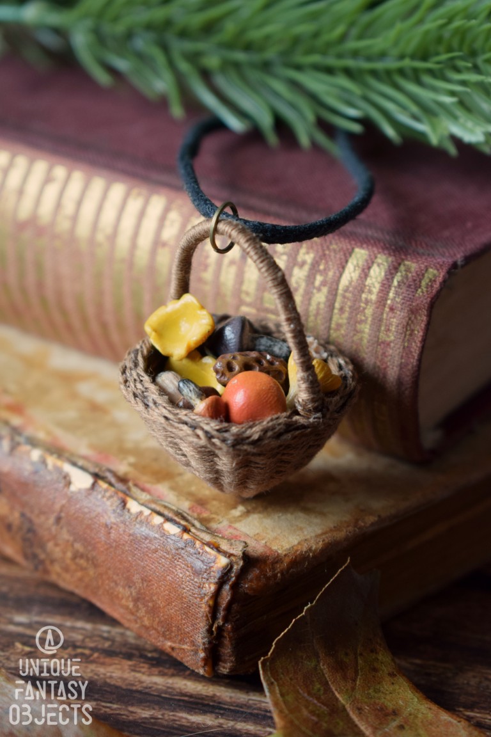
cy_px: 368
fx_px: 1688
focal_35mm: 82
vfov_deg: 24.6
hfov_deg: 16.6
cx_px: 246
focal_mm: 55
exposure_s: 1/60
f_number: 5.6
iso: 720
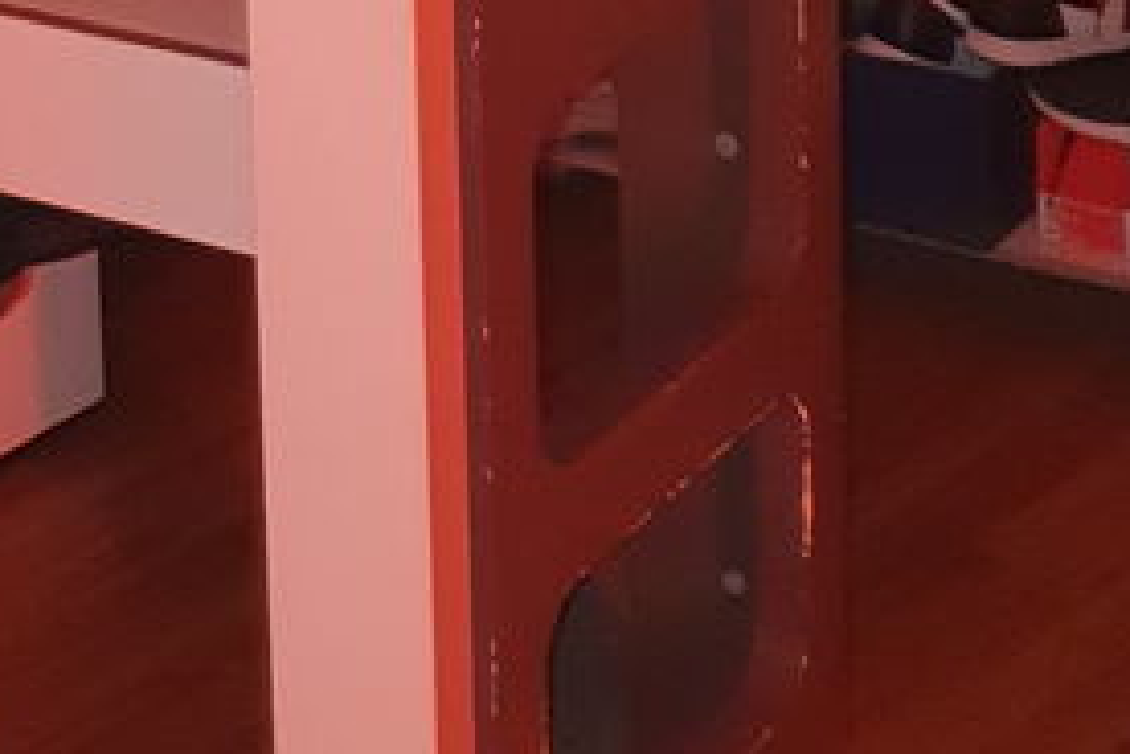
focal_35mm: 98
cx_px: 385
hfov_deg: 20.7
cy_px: -475
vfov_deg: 13.0
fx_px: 3076
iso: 250
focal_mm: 4.32
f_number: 1.5
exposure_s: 1/10
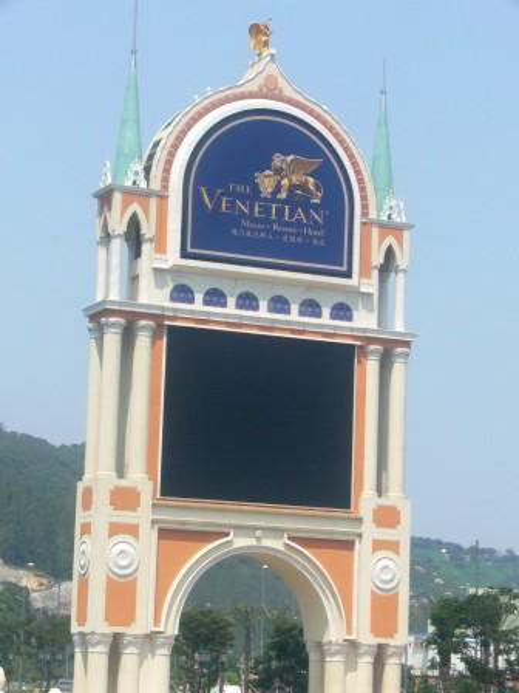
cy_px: 346
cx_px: 260
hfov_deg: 14.1
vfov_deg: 18.7
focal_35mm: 105
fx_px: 2099
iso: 200
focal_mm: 17.4
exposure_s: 1/320
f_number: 10
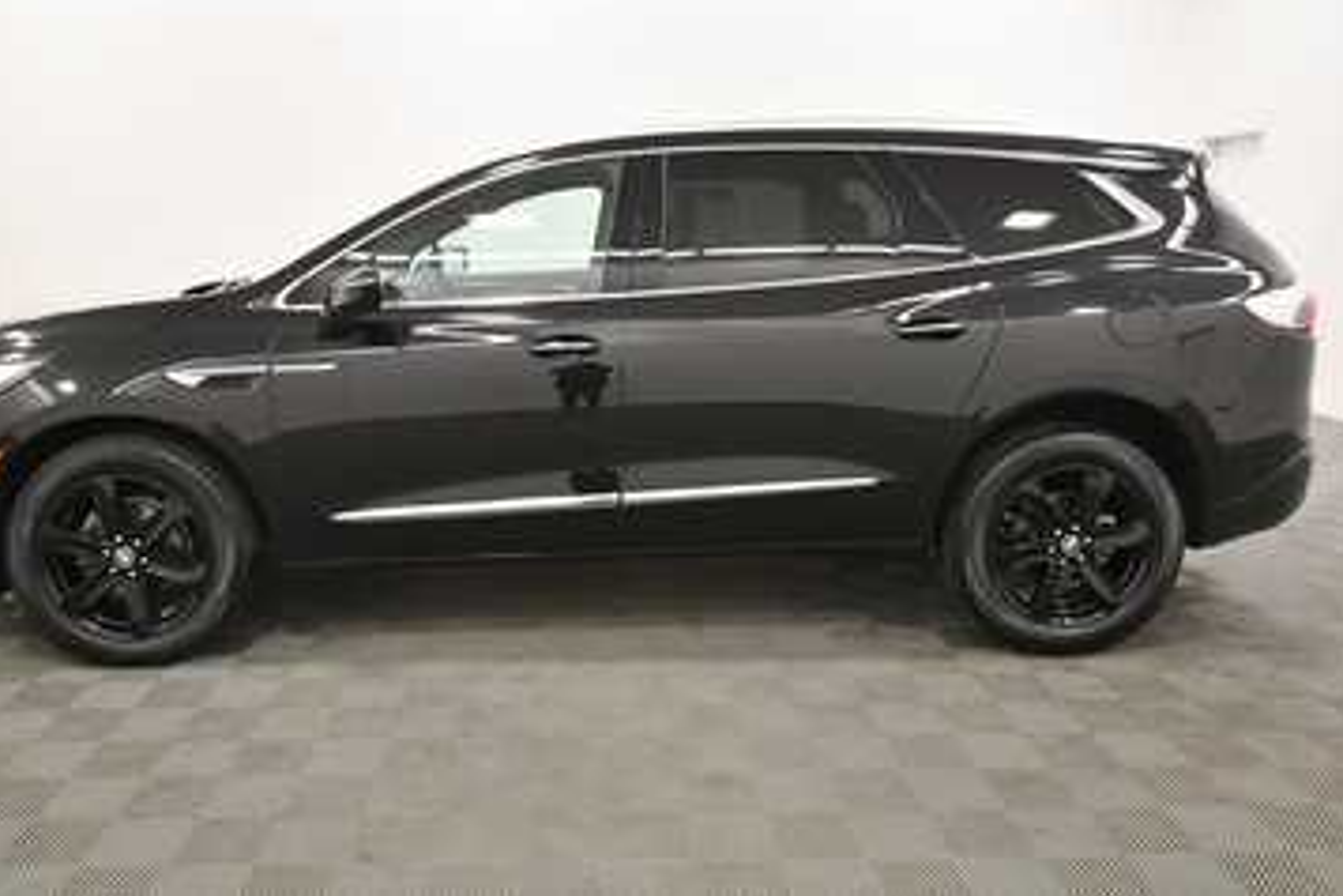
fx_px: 1044
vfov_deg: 46.3
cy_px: 397
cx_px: 613
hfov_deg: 65.4
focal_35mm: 28
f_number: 5.3
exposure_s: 1/125
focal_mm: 17
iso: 1250
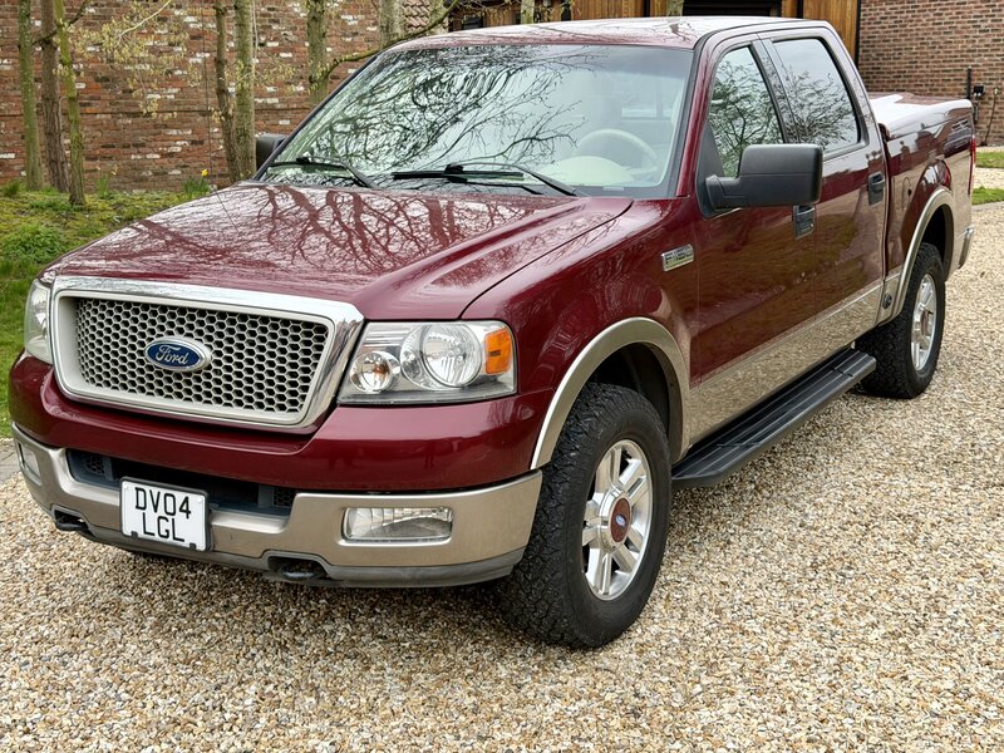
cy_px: 376
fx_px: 1392
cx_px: 502
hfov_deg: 39.7
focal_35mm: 48
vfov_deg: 30.3
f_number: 1.78
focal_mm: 6.76
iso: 80
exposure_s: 1/311
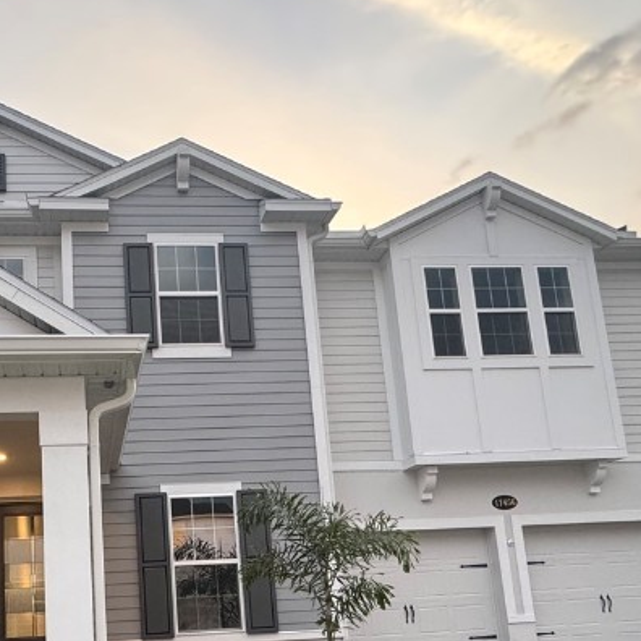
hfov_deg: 48.8
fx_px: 670
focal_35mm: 32
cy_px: 497
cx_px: 149
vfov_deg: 48.7
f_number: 2.2
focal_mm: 2.22
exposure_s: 1/120
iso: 250
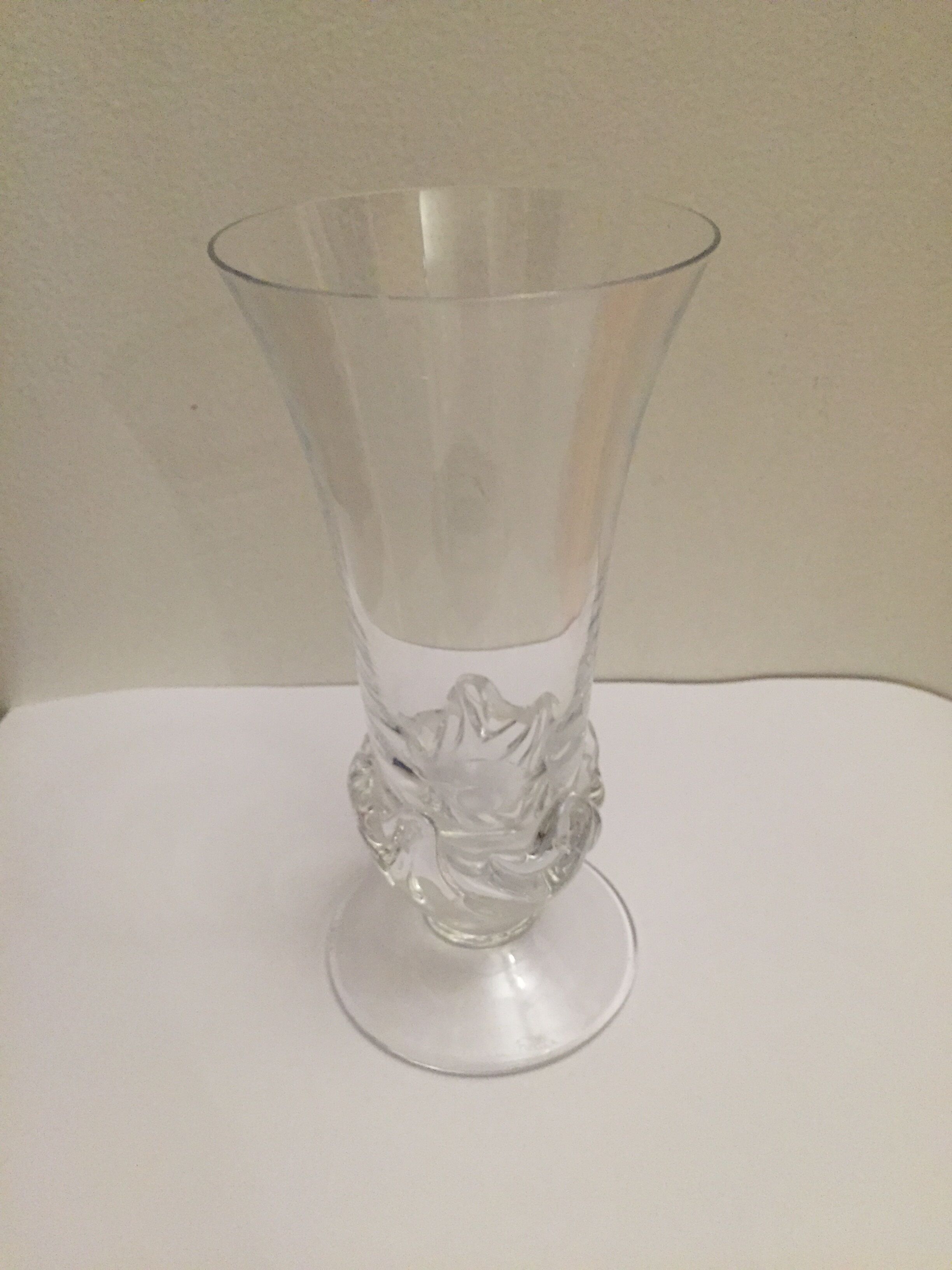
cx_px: 476
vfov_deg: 61.7
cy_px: 635
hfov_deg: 48.2
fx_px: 1063
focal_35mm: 29
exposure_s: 1/25
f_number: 2.2
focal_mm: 4.15
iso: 250
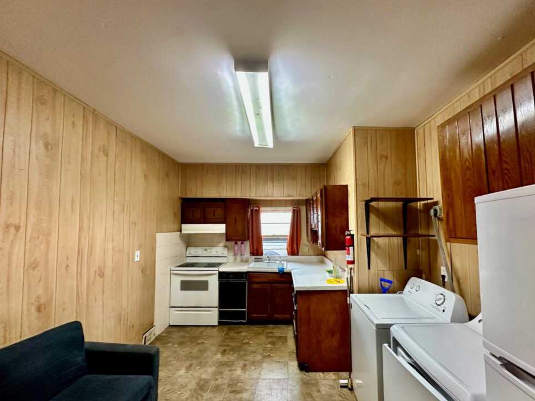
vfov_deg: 81.6
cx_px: 284
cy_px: 214
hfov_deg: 98.0
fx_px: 232
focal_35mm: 15
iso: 400
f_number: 2.2
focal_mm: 2.22
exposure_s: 1/60
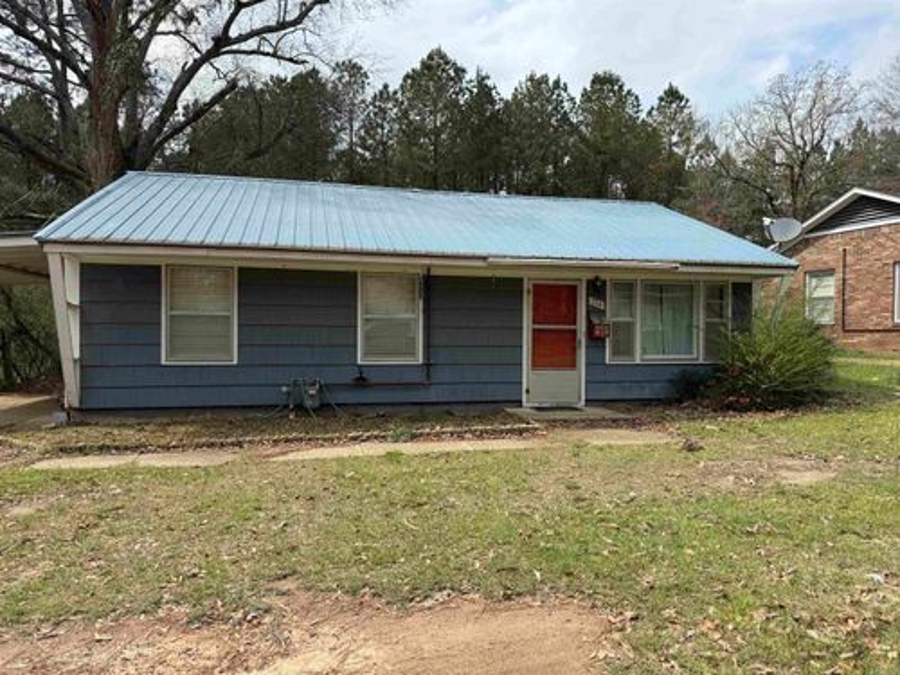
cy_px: 338
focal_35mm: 24
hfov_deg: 71.6
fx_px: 624
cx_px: 450
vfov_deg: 56.8
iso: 80
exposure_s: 1/3584
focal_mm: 6.76
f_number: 1.78
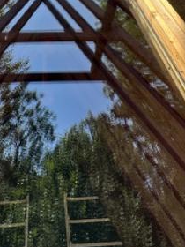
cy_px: 17
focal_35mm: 30
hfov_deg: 45.6
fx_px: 214
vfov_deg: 51.6
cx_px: 52
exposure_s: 1/824
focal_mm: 2.22
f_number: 2.2
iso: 50
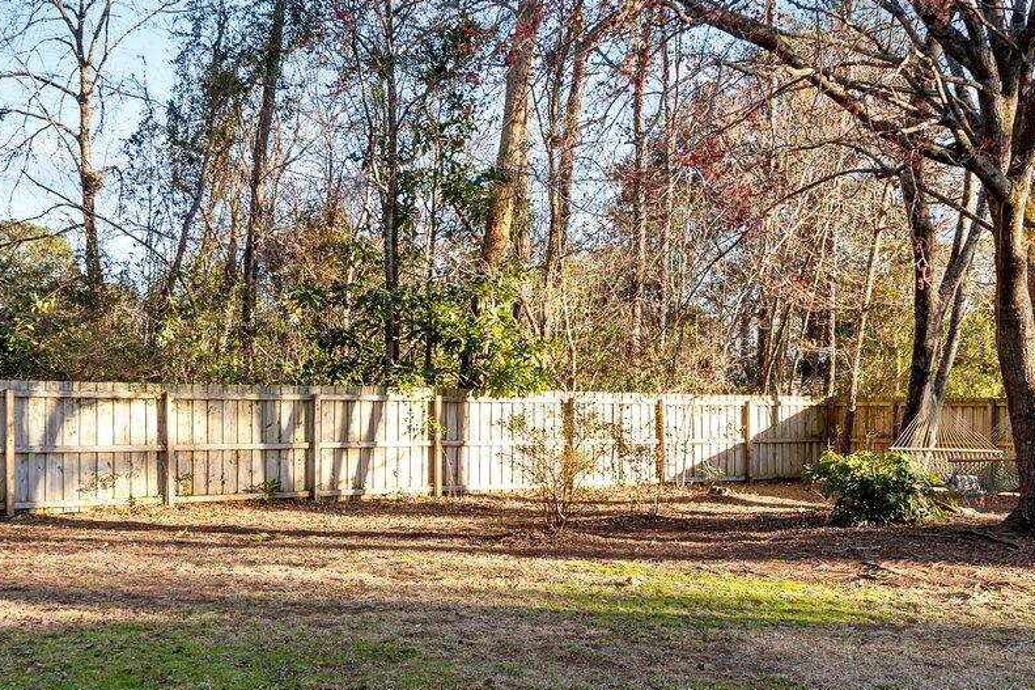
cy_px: 439
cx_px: 548
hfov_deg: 44.5
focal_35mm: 44
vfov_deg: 30.4
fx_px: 1265
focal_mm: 17
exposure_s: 1/200
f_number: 4
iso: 100
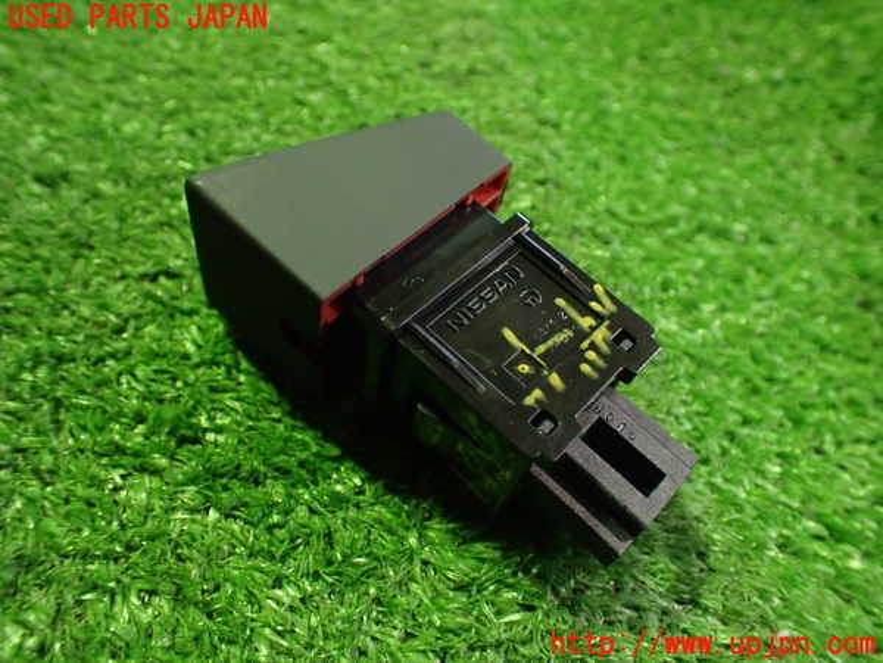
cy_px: 332
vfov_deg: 46.8
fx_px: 765
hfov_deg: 60.0
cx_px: 442
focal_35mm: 30
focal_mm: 5.4
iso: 1000
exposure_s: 1/30
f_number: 2.3
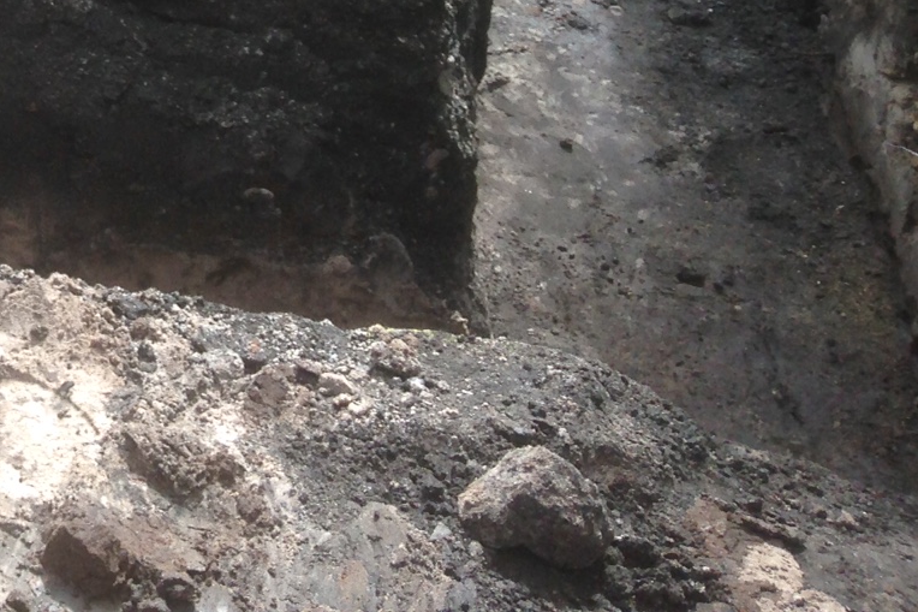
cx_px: -293
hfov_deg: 20.2
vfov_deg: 13.9
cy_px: -310
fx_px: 2345
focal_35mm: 92
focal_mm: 4.12
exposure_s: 1/209
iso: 50
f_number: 2.4
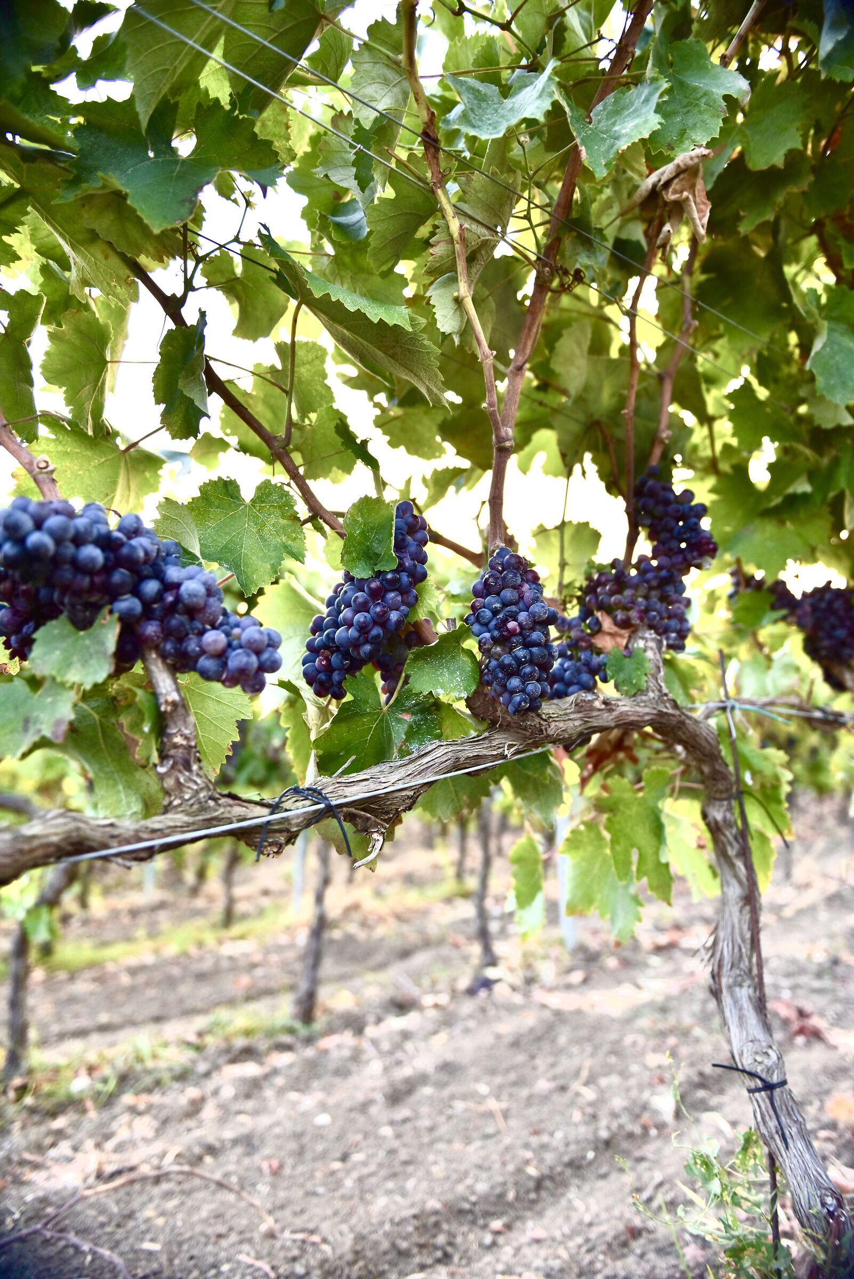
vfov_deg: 73.7
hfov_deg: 53.2
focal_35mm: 24
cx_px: 427
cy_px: 640
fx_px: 853
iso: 250
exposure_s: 1/200
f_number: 2.8
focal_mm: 24
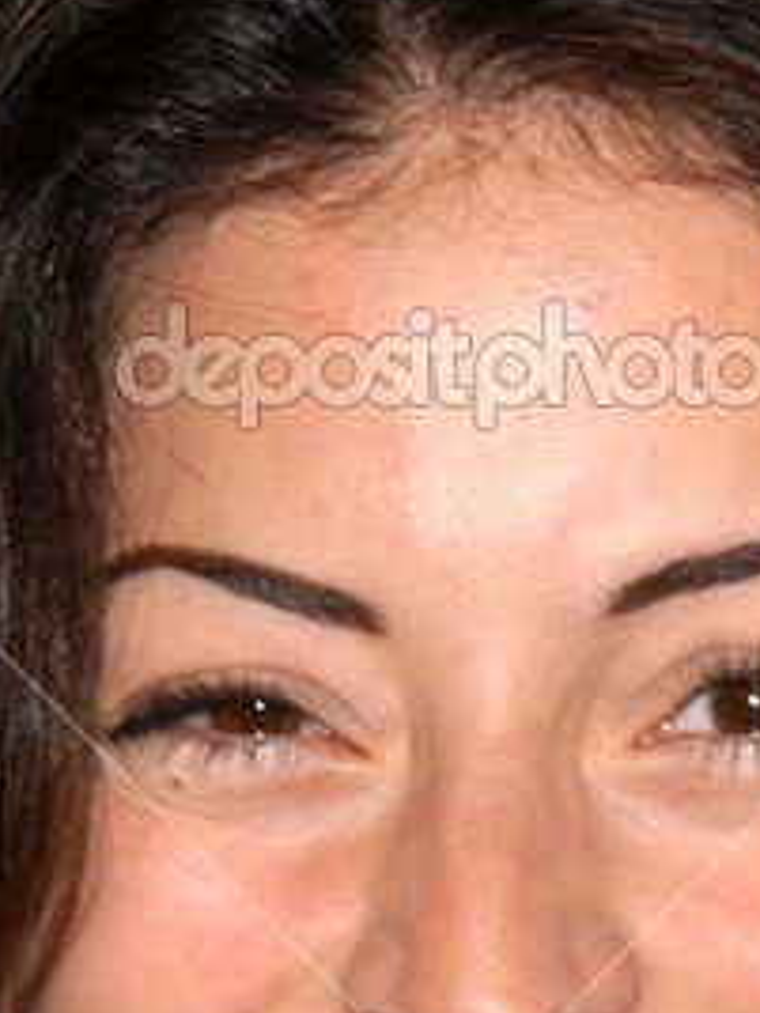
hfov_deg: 2.7
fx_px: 16393
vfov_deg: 3.5
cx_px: 461
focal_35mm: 560
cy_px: 1121
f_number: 7.1
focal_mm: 102
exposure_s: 1/60
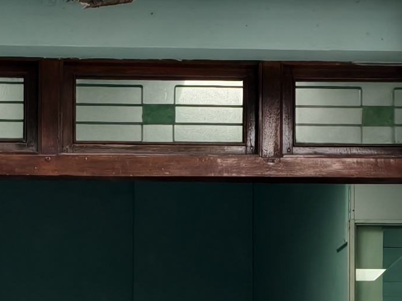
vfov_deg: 10.2
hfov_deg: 14.2
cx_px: 45
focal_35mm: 138
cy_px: 507
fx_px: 1602
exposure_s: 1/159
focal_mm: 6.54
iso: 79
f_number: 1.57
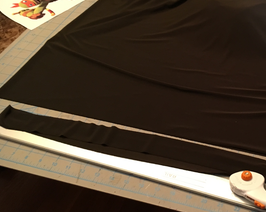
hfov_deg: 34.8
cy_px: 99
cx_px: 233
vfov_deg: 29.7
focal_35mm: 51
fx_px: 401
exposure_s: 1/15
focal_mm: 4.15
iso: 200
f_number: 2.2
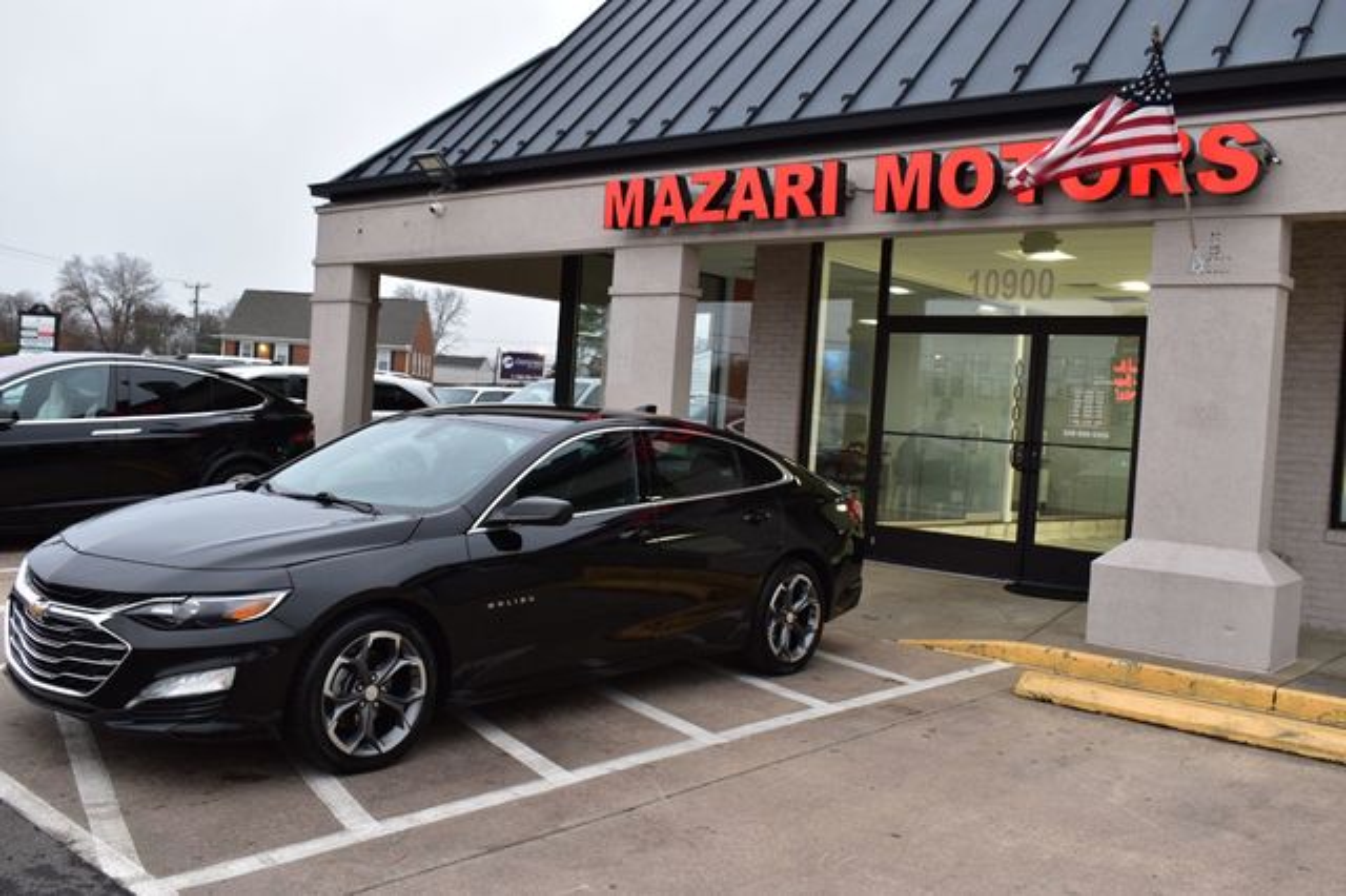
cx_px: 673
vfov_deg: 39.9
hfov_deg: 57.2
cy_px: 448
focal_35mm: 33
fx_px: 1233
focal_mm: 22
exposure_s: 1/30
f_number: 7.1
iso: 400
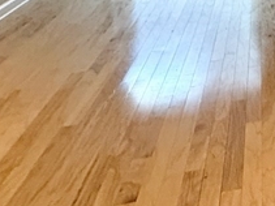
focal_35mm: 68
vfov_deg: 18.9
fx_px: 540
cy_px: -104
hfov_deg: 22.2
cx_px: 439
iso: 320
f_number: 2.2
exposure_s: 1/60
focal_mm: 2.22
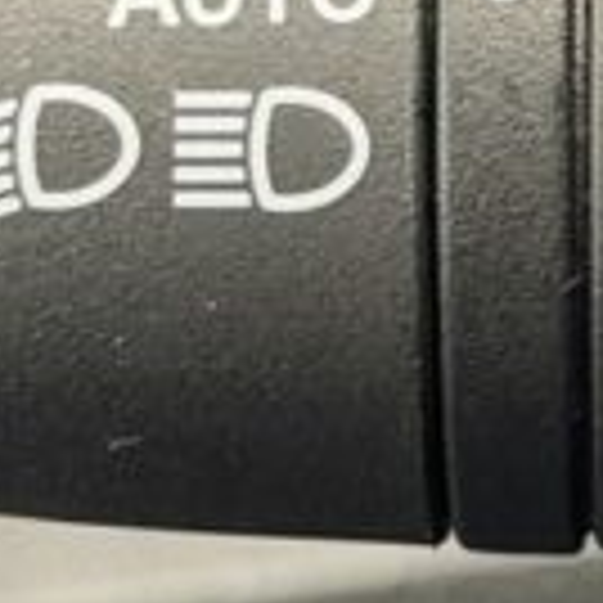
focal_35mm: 325
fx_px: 6405
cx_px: 900
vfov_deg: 5.4
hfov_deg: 5.3
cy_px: 81
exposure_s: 1/25
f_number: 1.78
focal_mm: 6.76
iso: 500
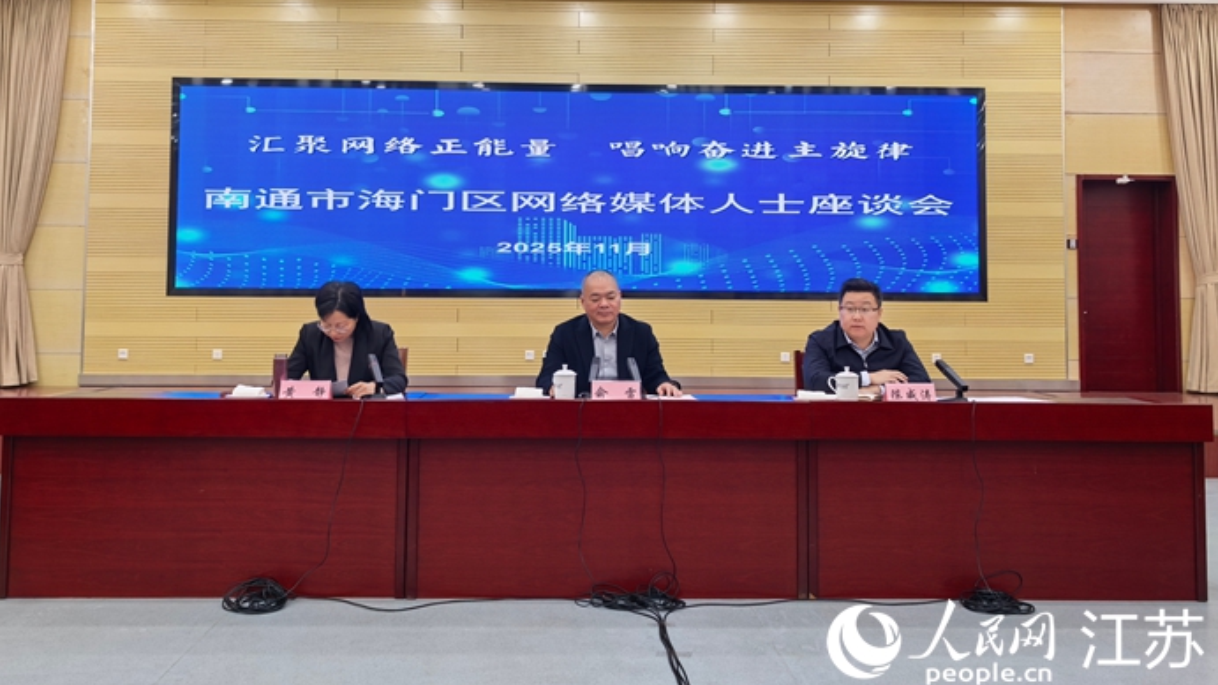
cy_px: 244
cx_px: 606
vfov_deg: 36.4
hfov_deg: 61.0
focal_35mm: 32
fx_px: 1034
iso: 64
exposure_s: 1/100
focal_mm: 5.75
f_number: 2
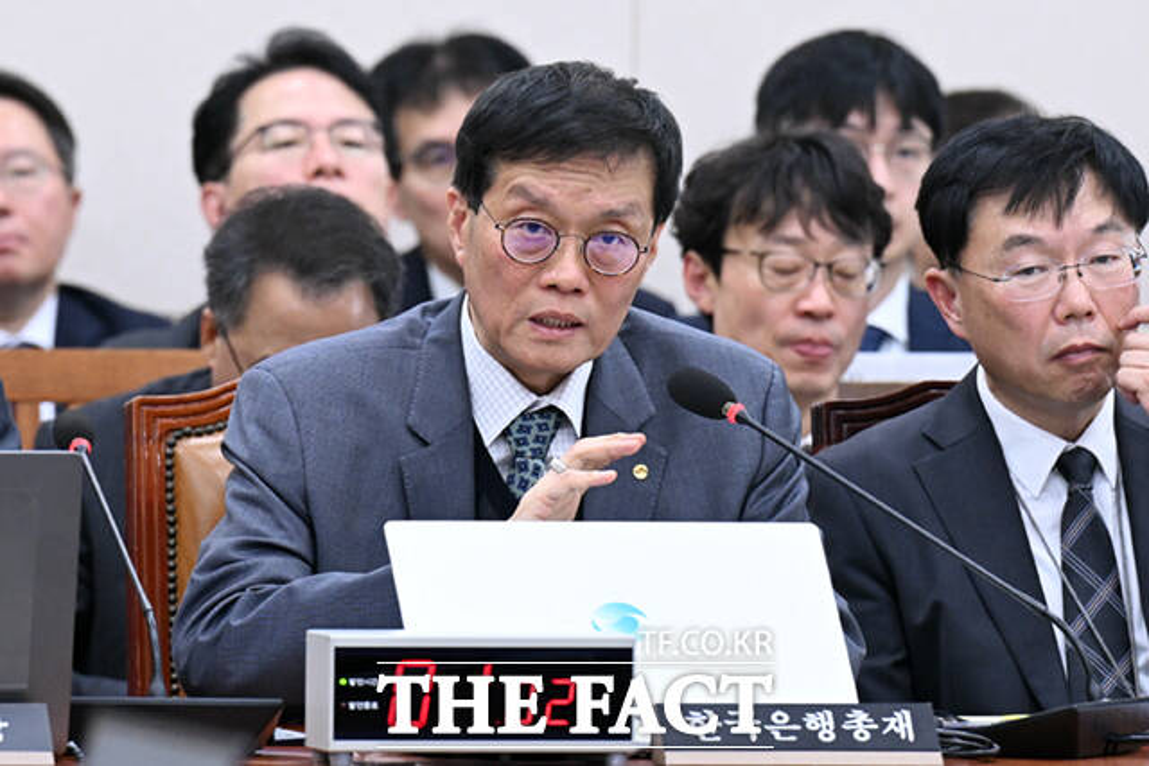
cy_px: 383
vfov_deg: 6.9
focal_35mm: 200
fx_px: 6384
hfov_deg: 10.3
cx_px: 574
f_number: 4
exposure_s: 1/250
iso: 1600
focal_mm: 200
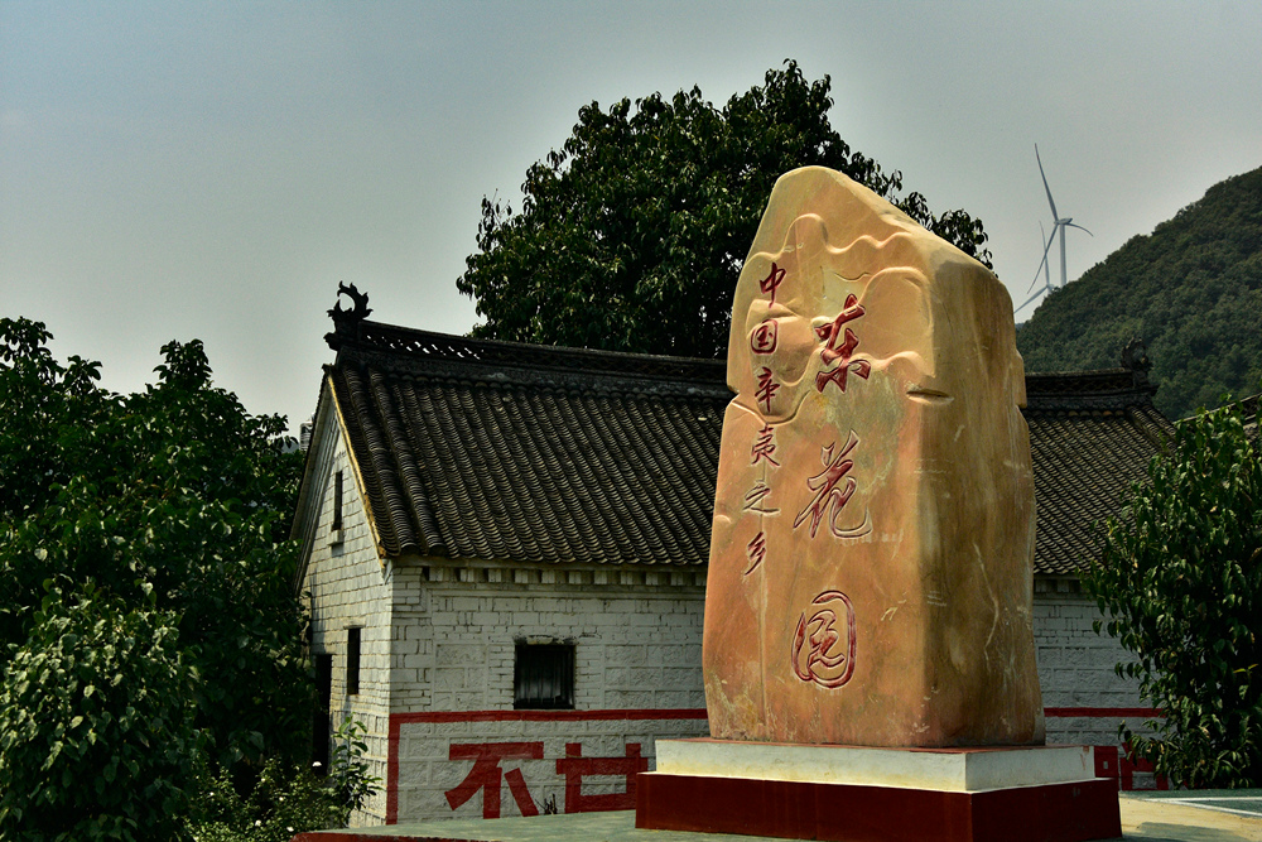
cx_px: 631
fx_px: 1683
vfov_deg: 28.1
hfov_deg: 41.1
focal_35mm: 48
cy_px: 421
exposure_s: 1/80
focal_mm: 32
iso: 320
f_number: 5.6
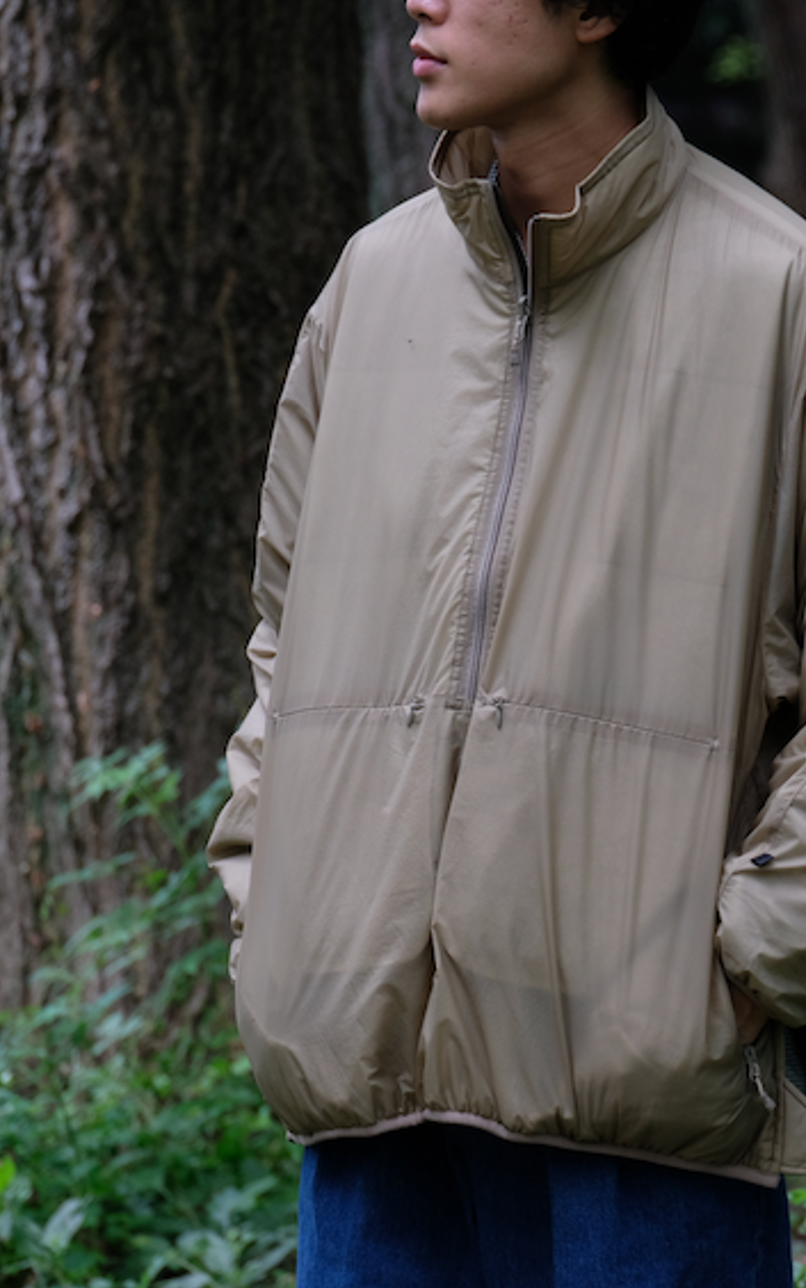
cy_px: 643
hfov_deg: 4.7
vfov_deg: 7.5
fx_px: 9761
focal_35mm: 278
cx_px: 630
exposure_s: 1/125
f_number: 6.4
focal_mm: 120.6
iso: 800
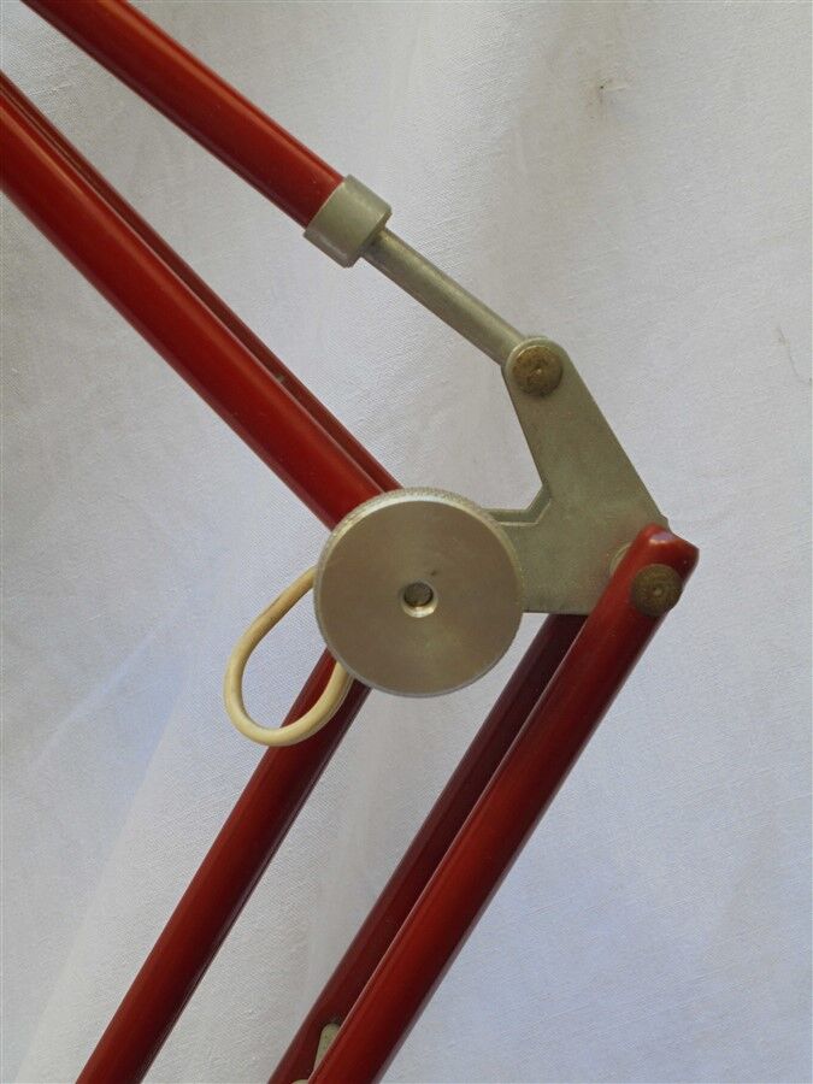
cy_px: 542
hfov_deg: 29.7
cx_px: 406
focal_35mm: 49
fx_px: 1534
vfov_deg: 38.9
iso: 160
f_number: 4.8
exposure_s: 1/30
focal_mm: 8.9
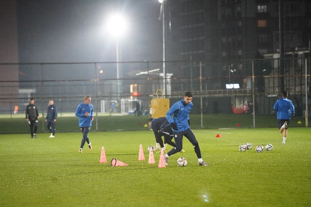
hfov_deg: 10.3
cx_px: 156
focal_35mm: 200
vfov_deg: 6.9
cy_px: 104
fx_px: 1728
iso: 6400
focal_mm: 200
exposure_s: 1/320
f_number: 4
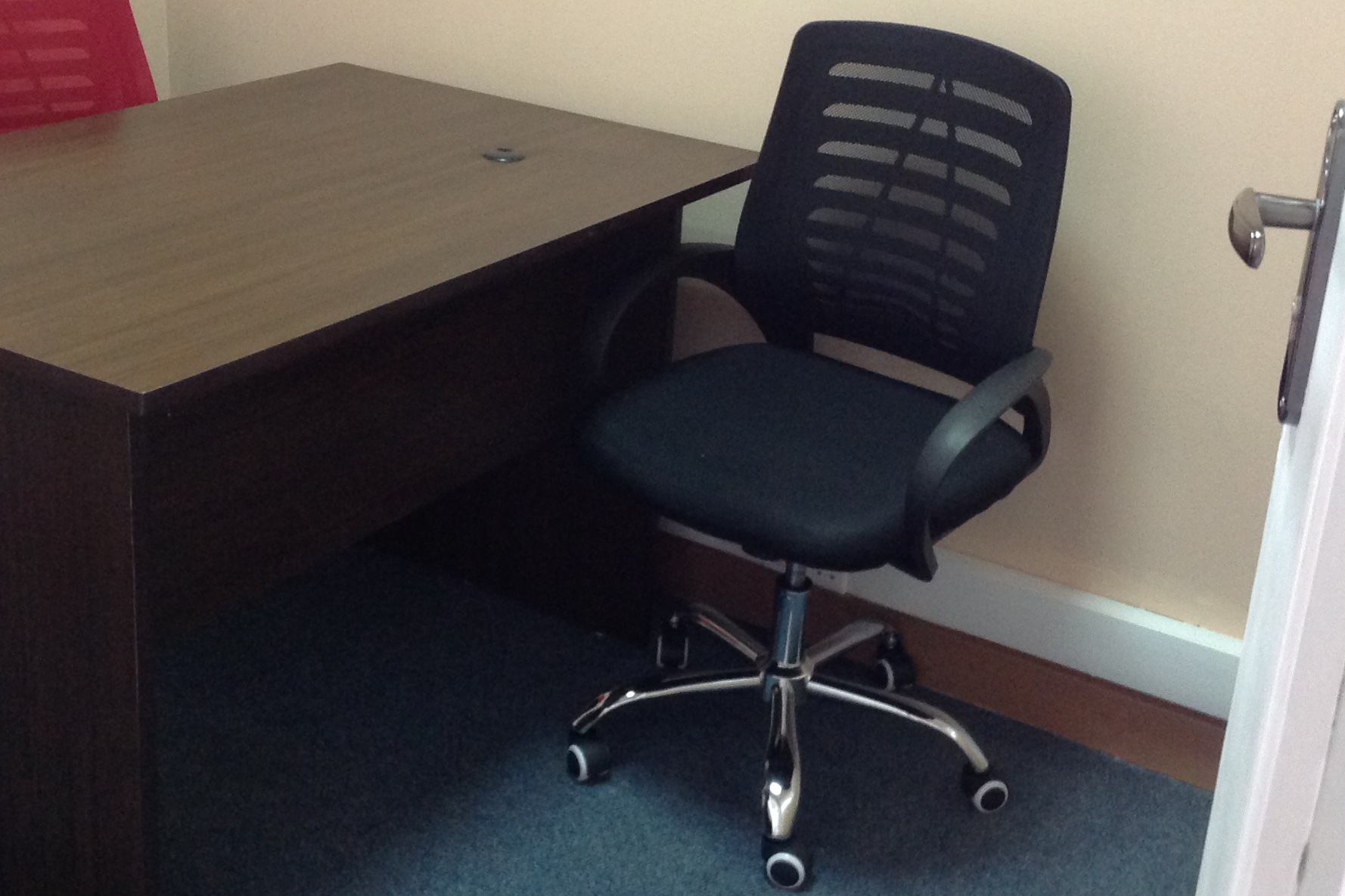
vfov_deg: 25.4
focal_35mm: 53
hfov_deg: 37.5
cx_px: 654
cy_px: 331
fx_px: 1980
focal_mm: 4.28
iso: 250
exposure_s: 1/17
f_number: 2.4
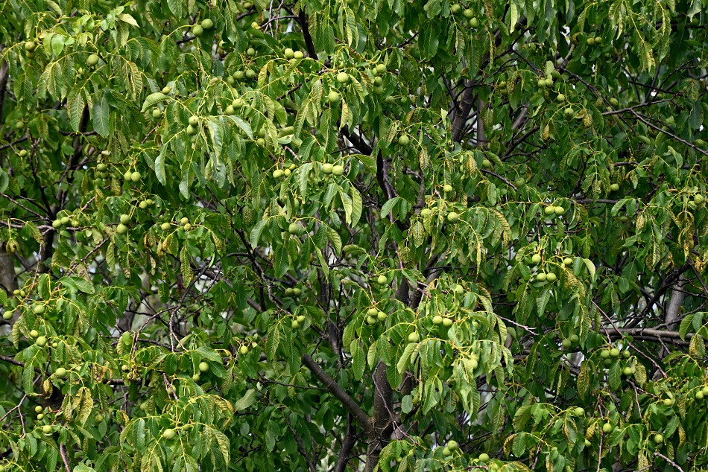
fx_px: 5901
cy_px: 236
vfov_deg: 4.6
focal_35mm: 300
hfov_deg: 6.9
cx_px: 354
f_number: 5.6
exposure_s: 1/500
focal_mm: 300
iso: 560
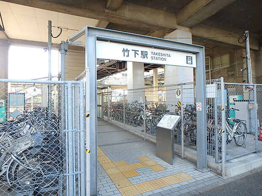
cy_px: 98
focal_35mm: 21
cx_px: 131
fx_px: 159
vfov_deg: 63.4
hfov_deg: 79.0
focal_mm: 3.7
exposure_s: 1/80
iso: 125
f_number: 3.5
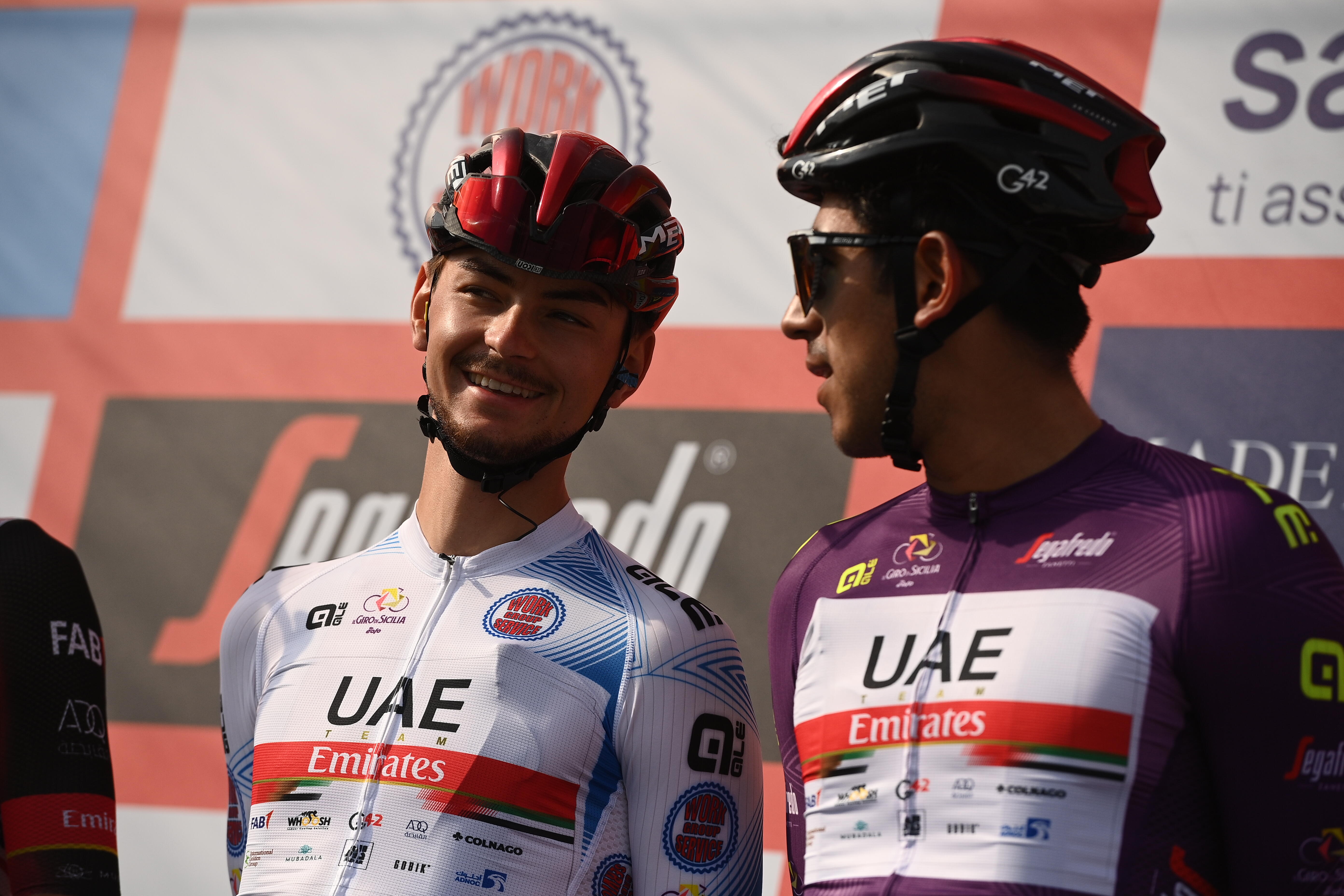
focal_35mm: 165
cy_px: 448
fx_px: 6160
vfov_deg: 8.3
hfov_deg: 12.5
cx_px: 672
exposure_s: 1/5000
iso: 400
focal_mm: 165
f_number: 3.5
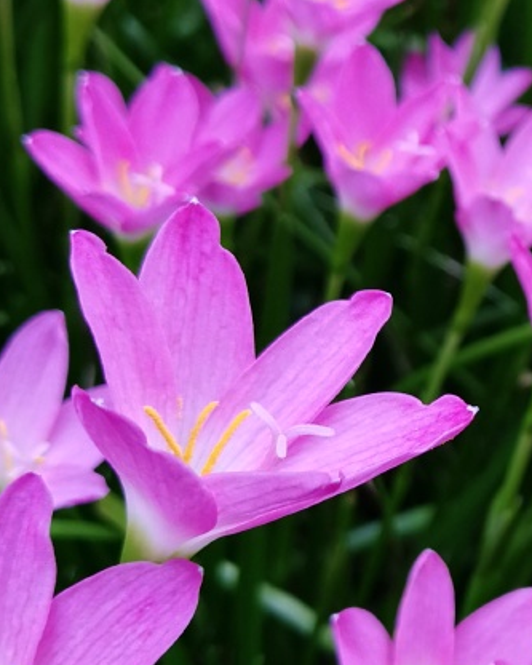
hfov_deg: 19.3
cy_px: 288
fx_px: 1495
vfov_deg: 25.0
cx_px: 598
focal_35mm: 76
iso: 80
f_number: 1.8
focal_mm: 3.95
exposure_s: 1/100
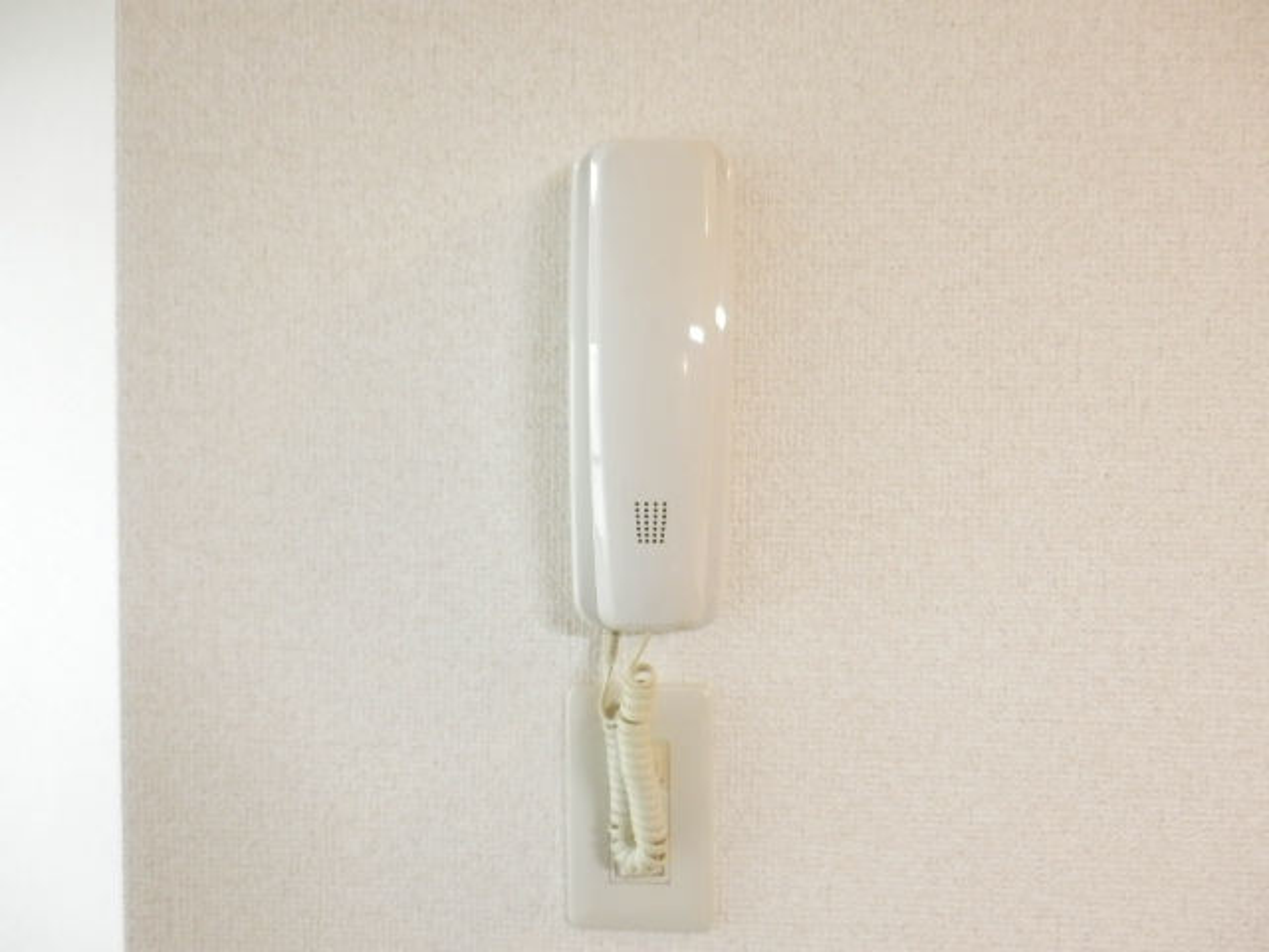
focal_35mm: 24
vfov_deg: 56.8
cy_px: 476
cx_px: 634
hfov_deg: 71.6
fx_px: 880
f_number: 3
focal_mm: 4.2
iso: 500
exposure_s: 1/30
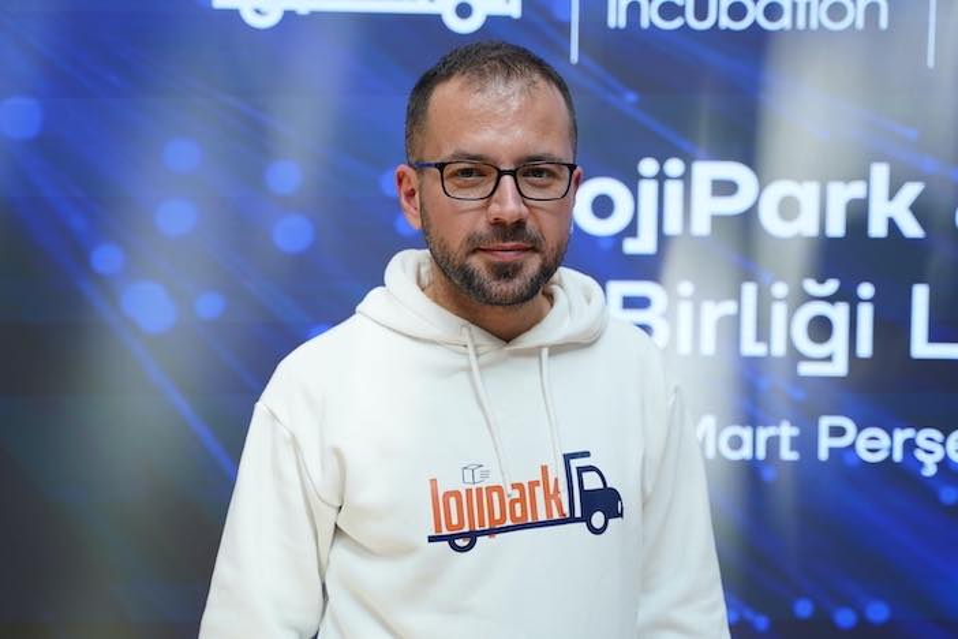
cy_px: 320
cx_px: 479
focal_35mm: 48
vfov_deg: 28.1
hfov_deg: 41.1
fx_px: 1277
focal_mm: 48
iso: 100
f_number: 2.8
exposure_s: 1/80
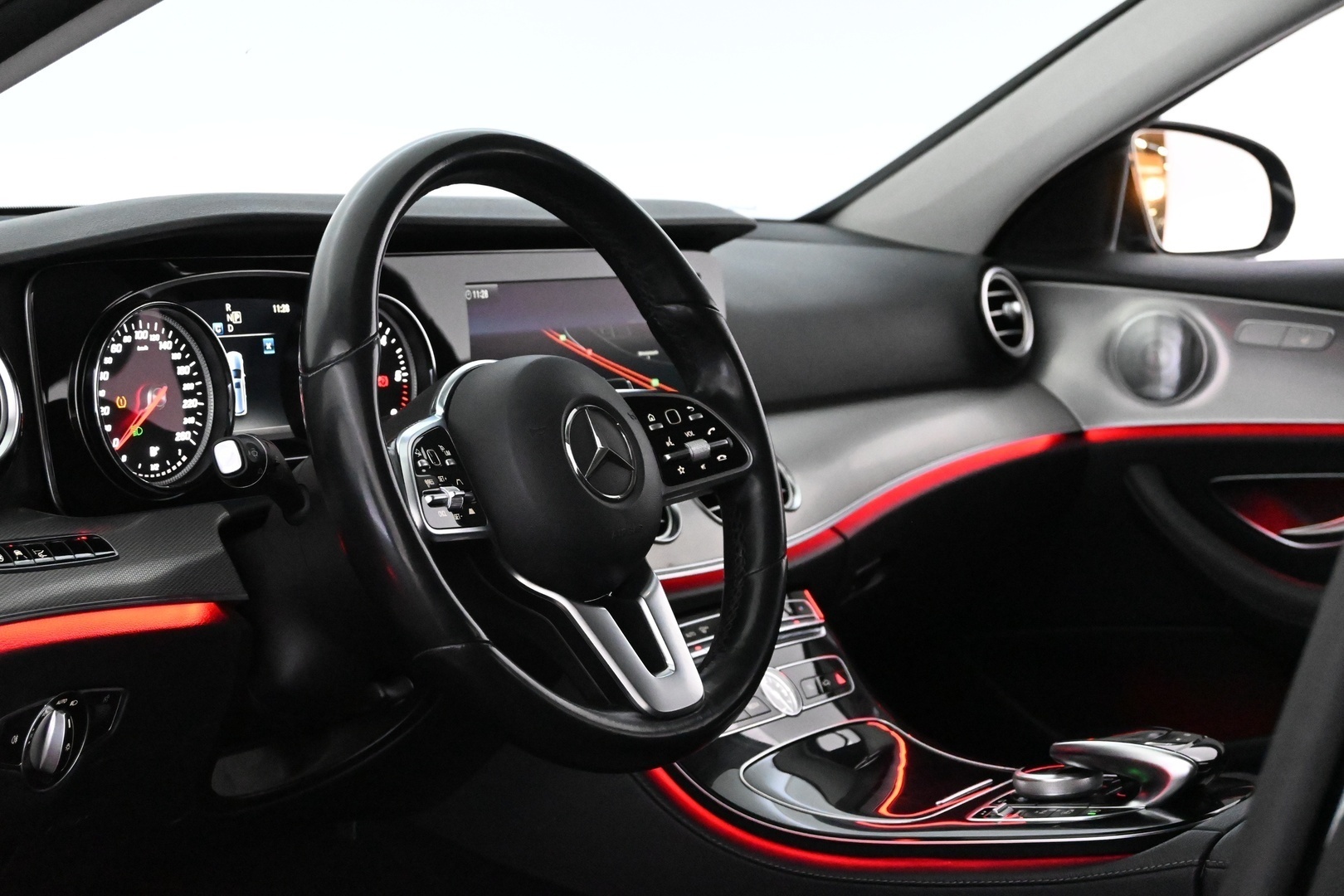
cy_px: 448
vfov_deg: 21.6
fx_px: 2352
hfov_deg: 31.9
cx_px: 672
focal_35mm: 63
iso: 10000
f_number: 5.6
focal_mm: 42
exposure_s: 1/60
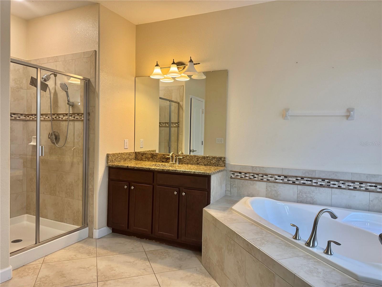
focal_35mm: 24
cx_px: 191
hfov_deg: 71.6
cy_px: 144
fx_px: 265
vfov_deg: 56.8
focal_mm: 6.76
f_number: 1.78
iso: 200
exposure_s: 1/120
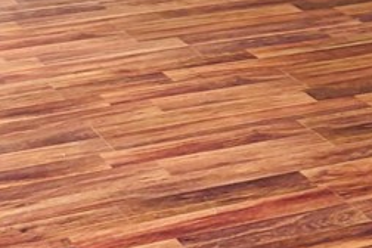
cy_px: -192
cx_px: 46
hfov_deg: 18.3
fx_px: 1137
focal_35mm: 110
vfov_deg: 11.6
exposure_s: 1/81
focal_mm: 5.96
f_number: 1.6
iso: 125
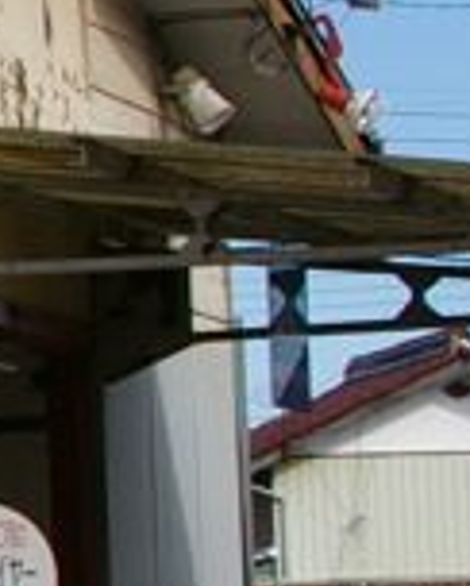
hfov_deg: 5.3
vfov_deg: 7.3
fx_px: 4599
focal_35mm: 265
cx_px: -1260
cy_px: 104
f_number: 11
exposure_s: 1/180
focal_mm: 28
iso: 200
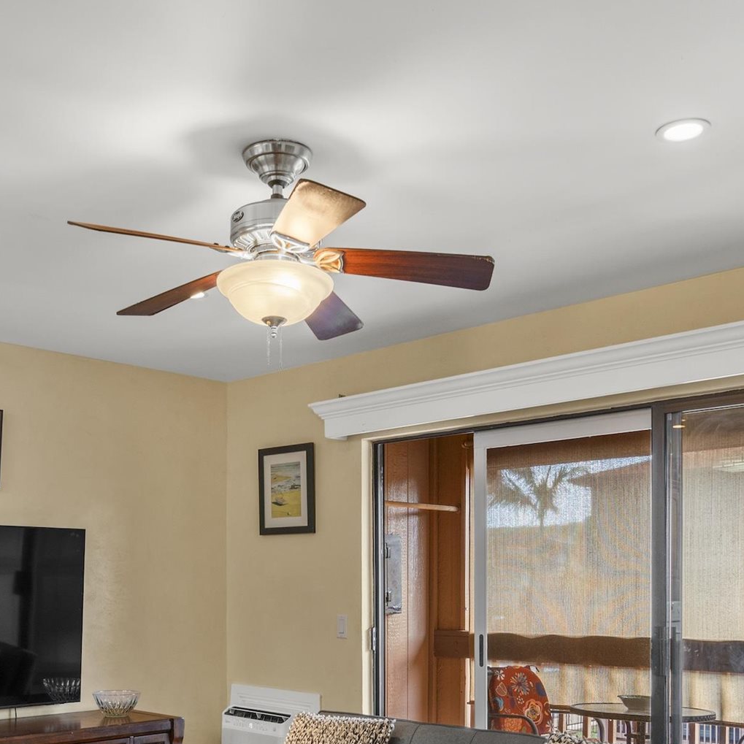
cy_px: 596
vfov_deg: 39.3
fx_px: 997
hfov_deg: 40.8
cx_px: 302
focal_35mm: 41
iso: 100
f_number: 8
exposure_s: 1/2
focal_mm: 16
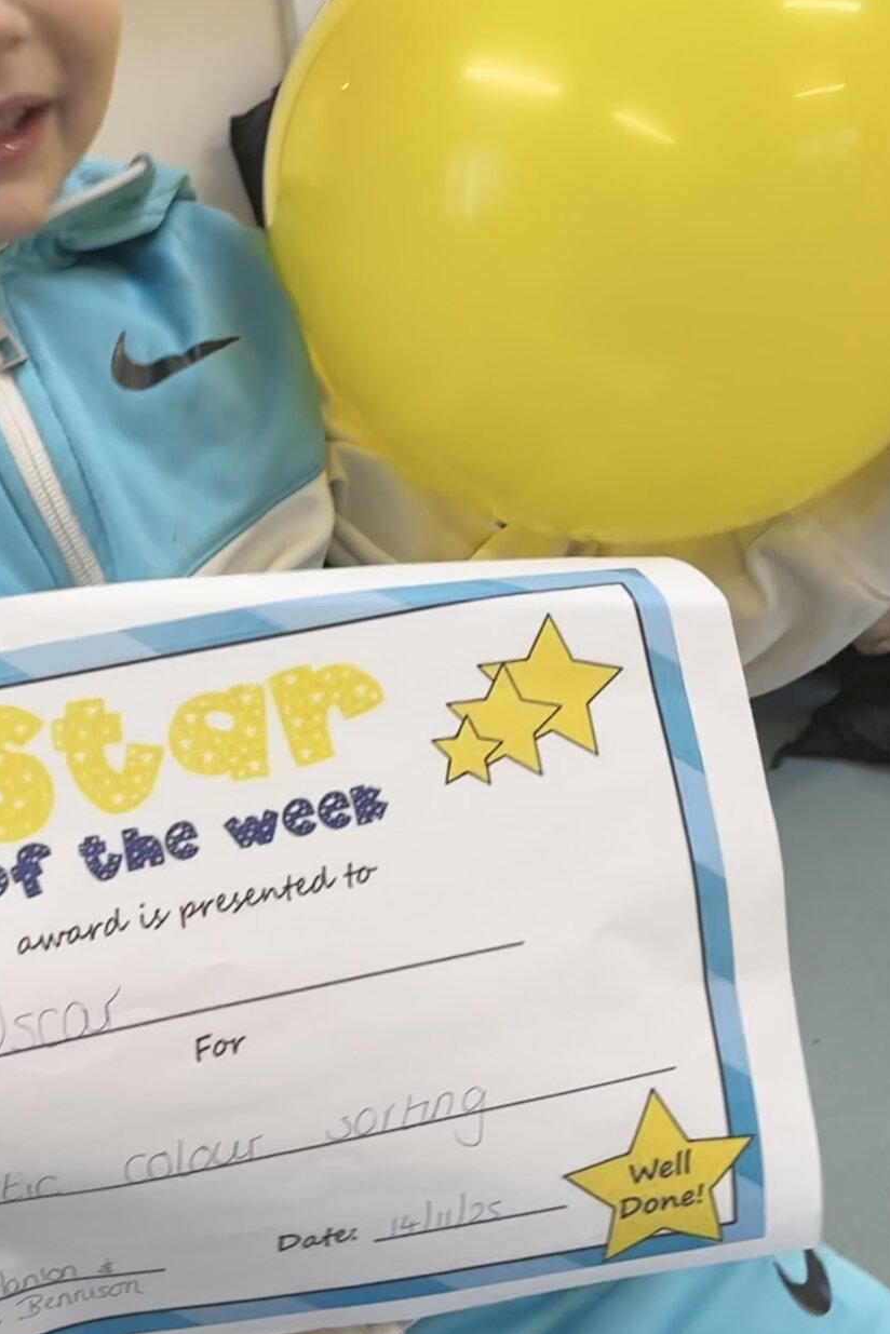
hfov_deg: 26.5
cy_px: 567
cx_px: 187
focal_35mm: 50
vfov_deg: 39.5
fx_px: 1853
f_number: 1.8
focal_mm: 3
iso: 40
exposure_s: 1/50
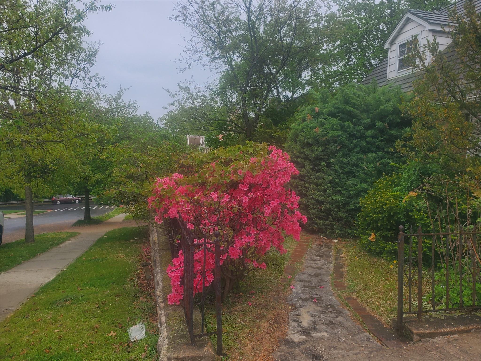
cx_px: 240
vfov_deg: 53.1
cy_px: 180
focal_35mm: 26
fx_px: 361
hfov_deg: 67.3
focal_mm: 4.3
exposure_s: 1/617
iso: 50
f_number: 2.4
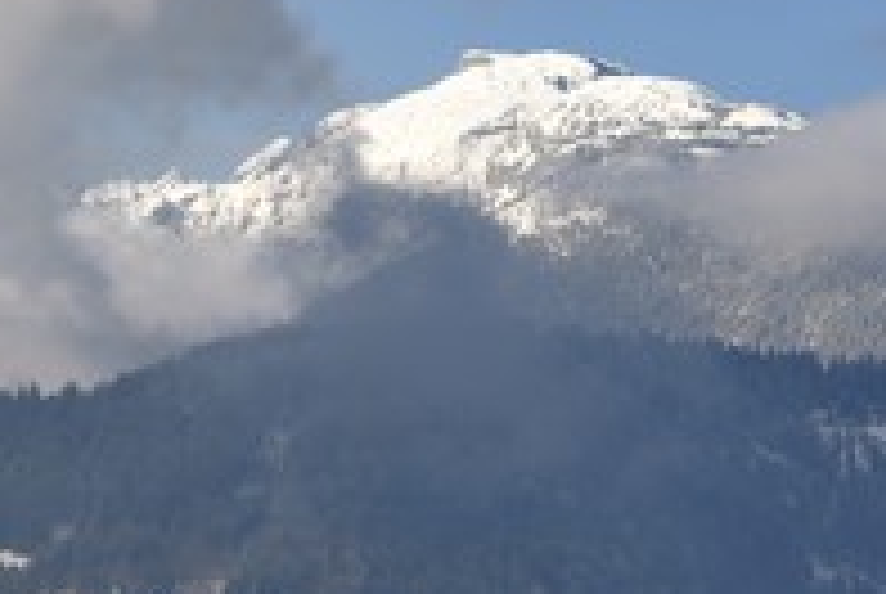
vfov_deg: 4.2
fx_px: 8134
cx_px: 76
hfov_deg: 6.2
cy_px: 274
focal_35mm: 330
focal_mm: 155
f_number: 14
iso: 200
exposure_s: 1/250
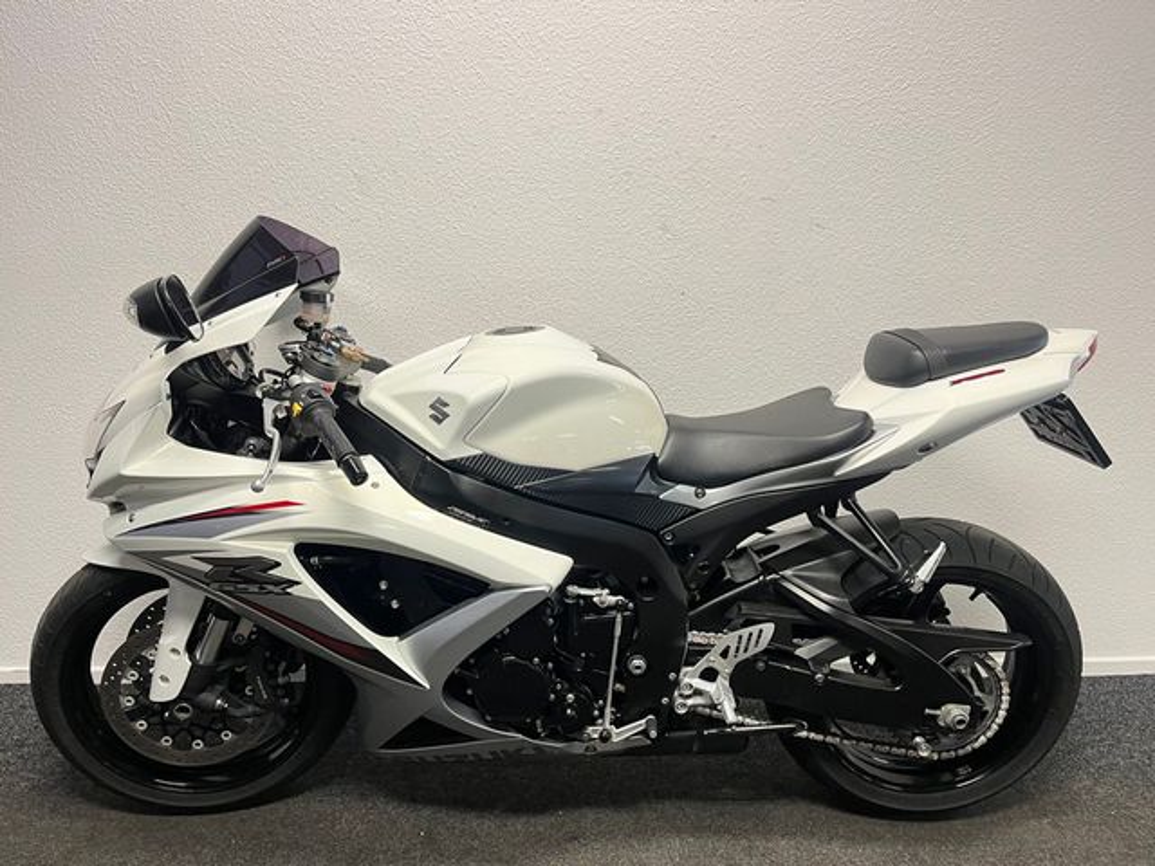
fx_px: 868
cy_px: 433
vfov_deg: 53.1
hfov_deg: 67.3
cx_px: 578
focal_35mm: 26
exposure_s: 1/50
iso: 100
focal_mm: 5.1
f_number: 1.6
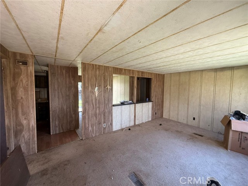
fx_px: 100
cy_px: 93
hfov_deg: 102.1
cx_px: 124
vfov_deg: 85.7
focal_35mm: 14
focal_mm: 2.22
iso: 250
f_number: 2.2
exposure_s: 1/99
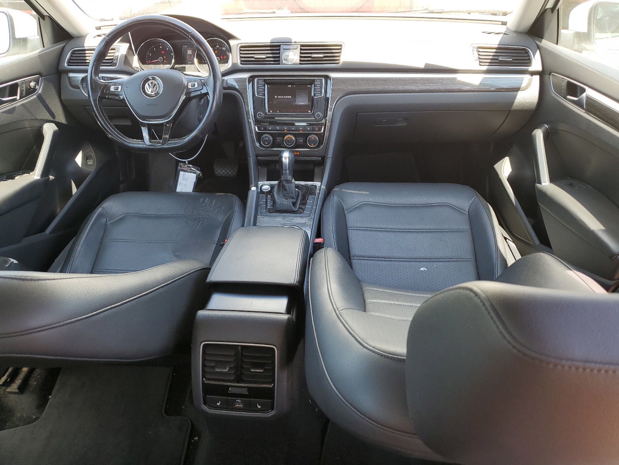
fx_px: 465
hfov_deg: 67.3
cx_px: 310
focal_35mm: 26
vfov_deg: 53.1
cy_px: 232
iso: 50
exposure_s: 1/133
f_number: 1.5
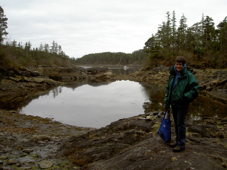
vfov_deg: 36.8
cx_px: 114
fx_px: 256
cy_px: 85
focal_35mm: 39
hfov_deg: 47.9
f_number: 4.7
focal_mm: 8
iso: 50
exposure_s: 1/125
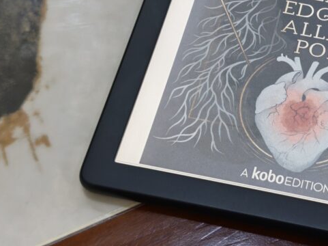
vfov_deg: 15.0
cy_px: 49
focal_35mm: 98
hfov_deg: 19.5
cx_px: 319
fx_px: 928
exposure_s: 1/50
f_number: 1.6
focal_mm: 5.4
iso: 100
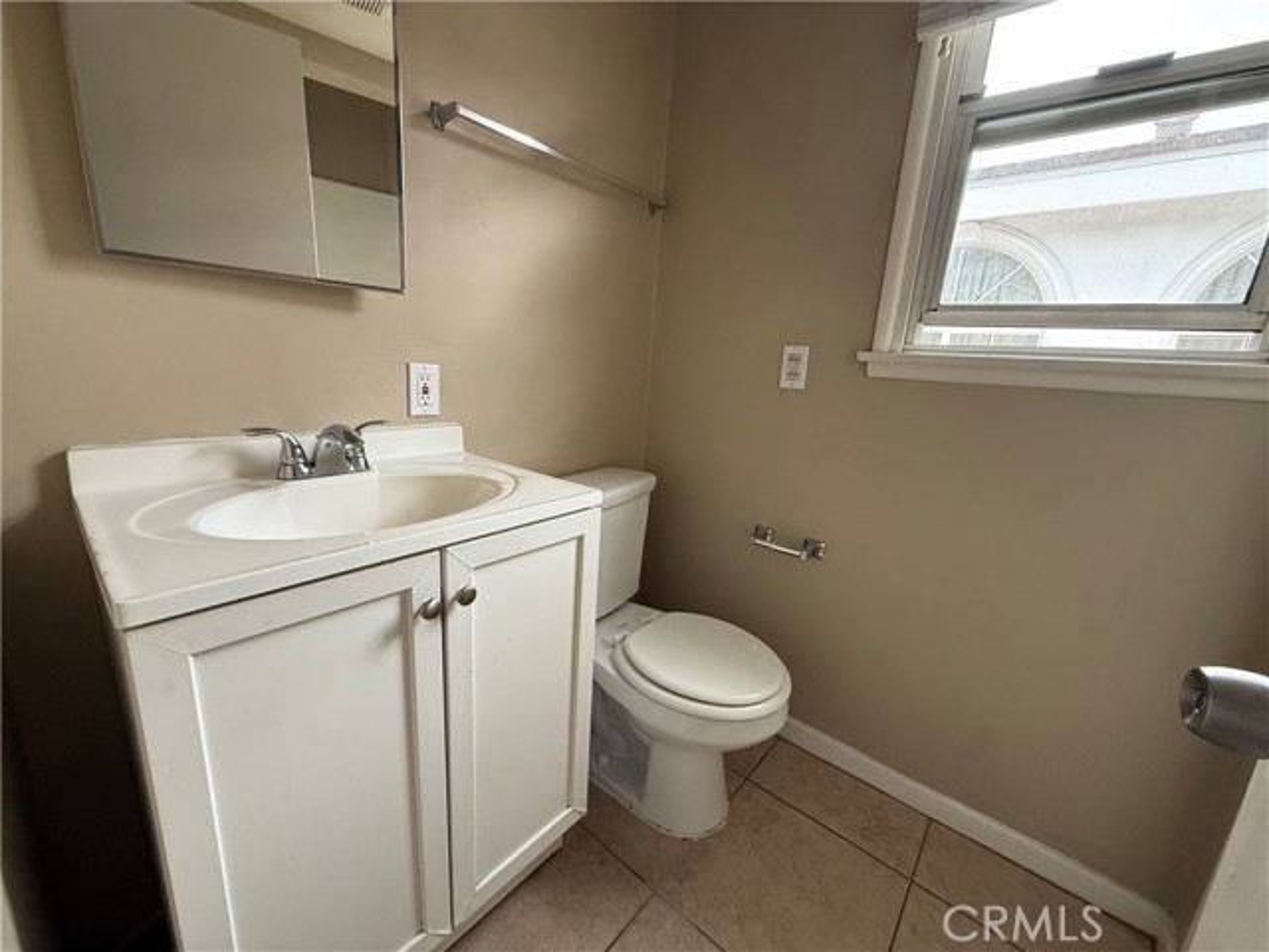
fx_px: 513
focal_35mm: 14
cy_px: 476
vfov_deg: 85.7
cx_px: 634
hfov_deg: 102.1
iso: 250
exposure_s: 1/120
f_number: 2.2
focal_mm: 2.22
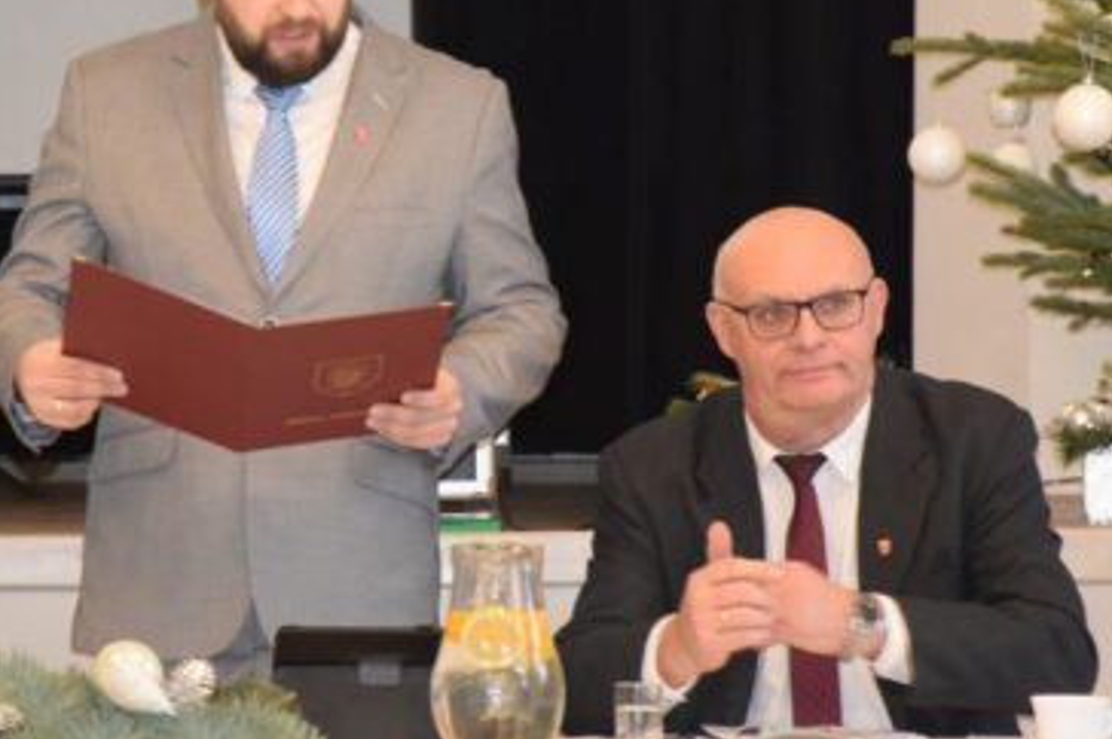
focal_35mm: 260
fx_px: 8018
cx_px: 318
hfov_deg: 7.9
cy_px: 232
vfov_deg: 5.3
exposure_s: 1/60
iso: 2200
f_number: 5.6
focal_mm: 105
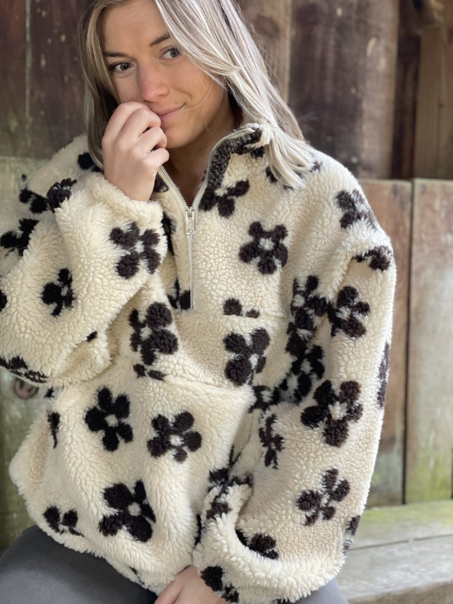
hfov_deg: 28.0
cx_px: 226
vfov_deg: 36.8
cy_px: 302
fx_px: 907
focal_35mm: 52
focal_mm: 6
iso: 320
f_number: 2
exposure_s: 1/40
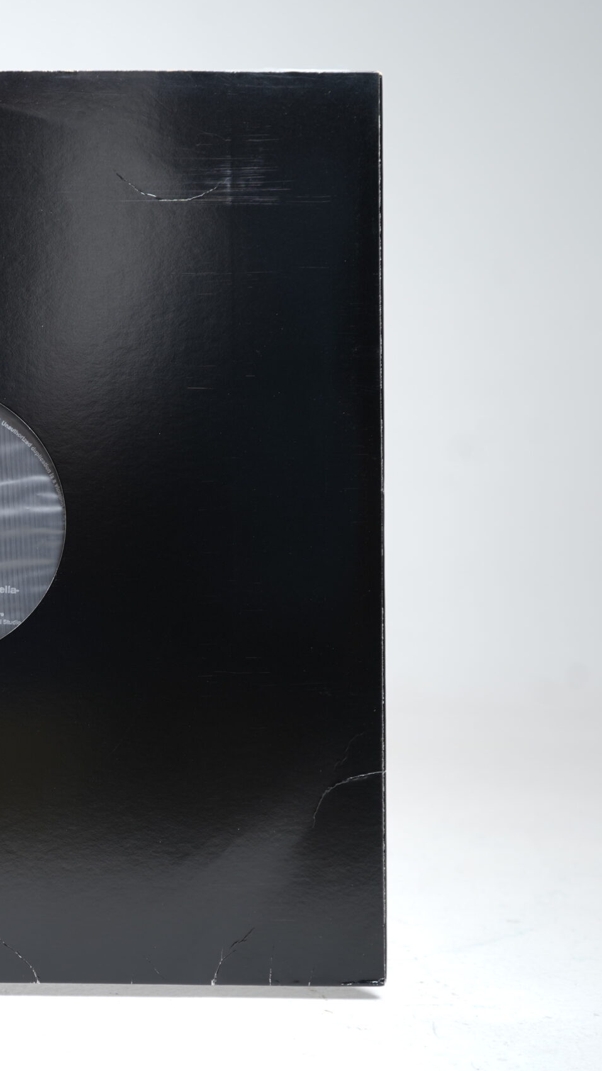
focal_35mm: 52
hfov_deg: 21.7
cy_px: 535
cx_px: -80
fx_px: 1476
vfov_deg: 39.9
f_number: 5
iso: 64
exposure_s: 1/4
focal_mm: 33
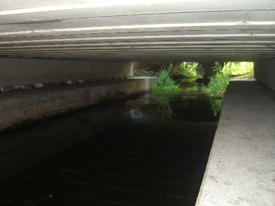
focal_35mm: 38
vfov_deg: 37.7
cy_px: 103
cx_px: 138
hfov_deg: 49.0
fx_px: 302
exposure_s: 1/60
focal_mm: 7.9
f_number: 2.8
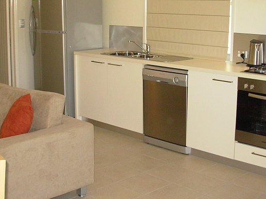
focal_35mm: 59
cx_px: 132
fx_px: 453
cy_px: 69
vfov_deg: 24.7
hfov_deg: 32.7
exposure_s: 1/60.4
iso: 94
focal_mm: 6.3
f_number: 2.9
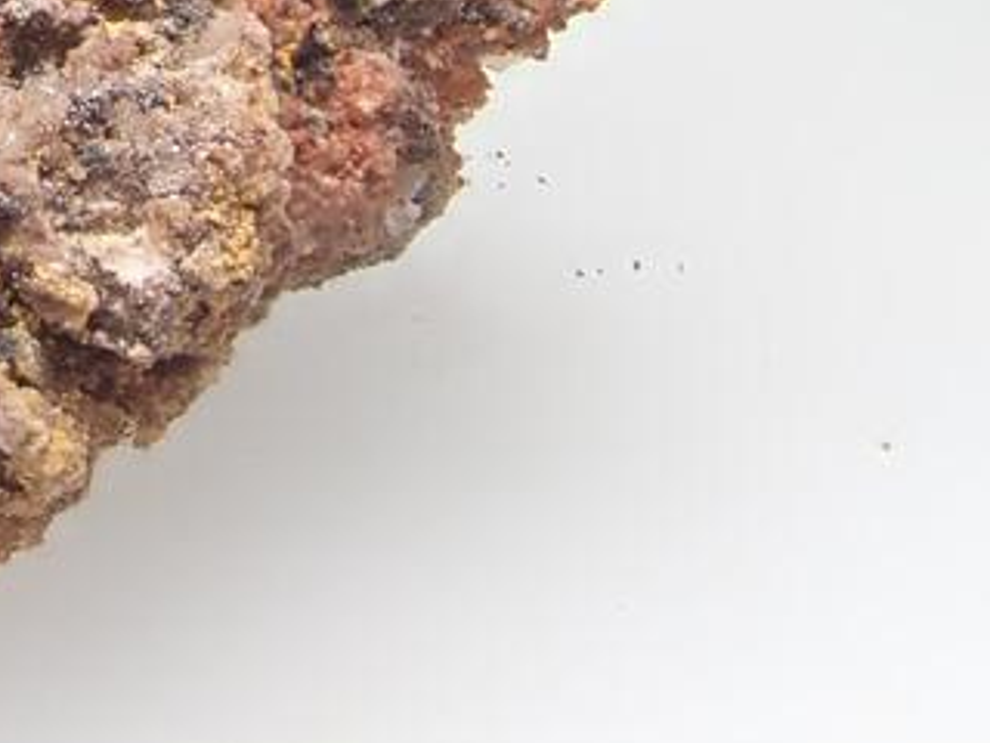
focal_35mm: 160
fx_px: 4576
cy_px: -532
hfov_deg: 11.8
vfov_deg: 8.9
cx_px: -526
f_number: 4
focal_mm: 7.31
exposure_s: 1/160
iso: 100
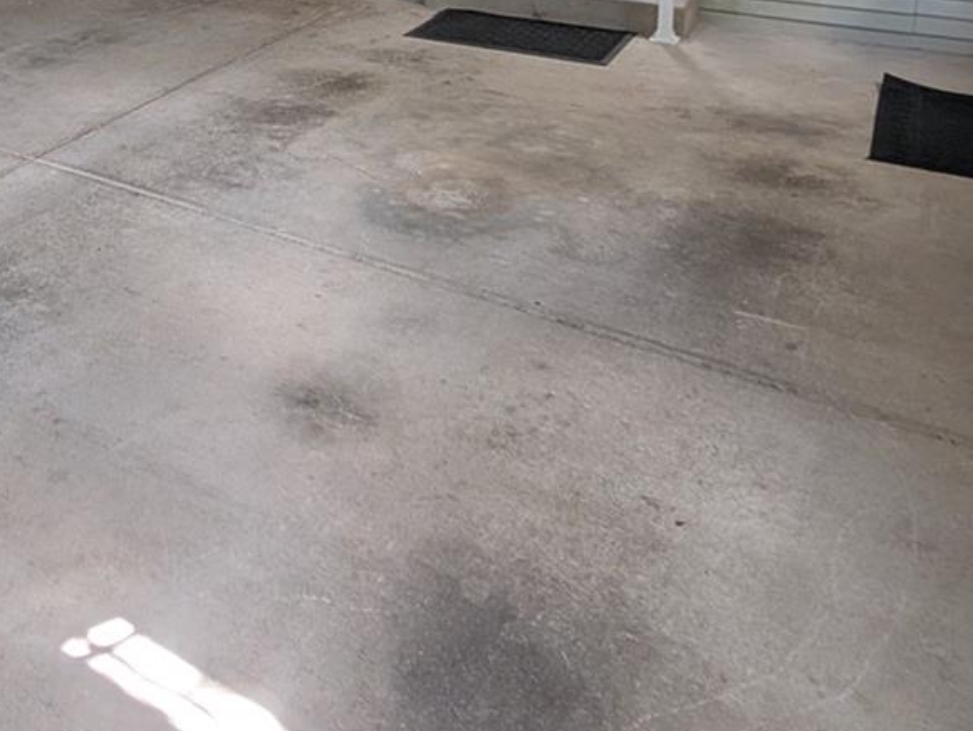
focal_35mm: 33
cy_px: -75
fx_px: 928
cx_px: 109
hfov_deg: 49.6
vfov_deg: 36.3
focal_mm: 2.02
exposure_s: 1/27.7
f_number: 1.7
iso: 91
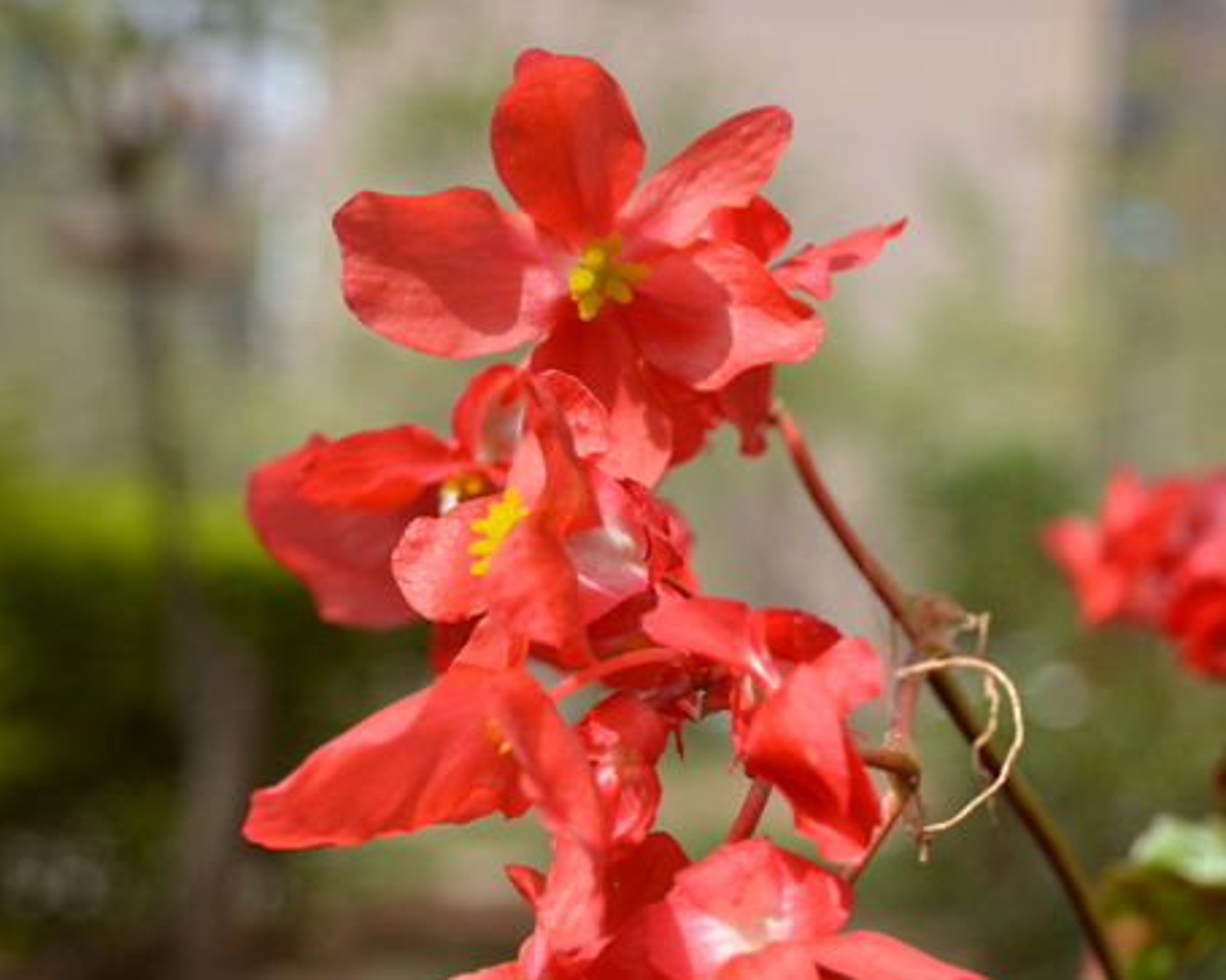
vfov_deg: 16.3
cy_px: 711
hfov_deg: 20.3
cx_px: 837
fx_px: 3410
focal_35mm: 94
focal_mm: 38
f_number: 5
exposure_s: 1/800
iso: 200
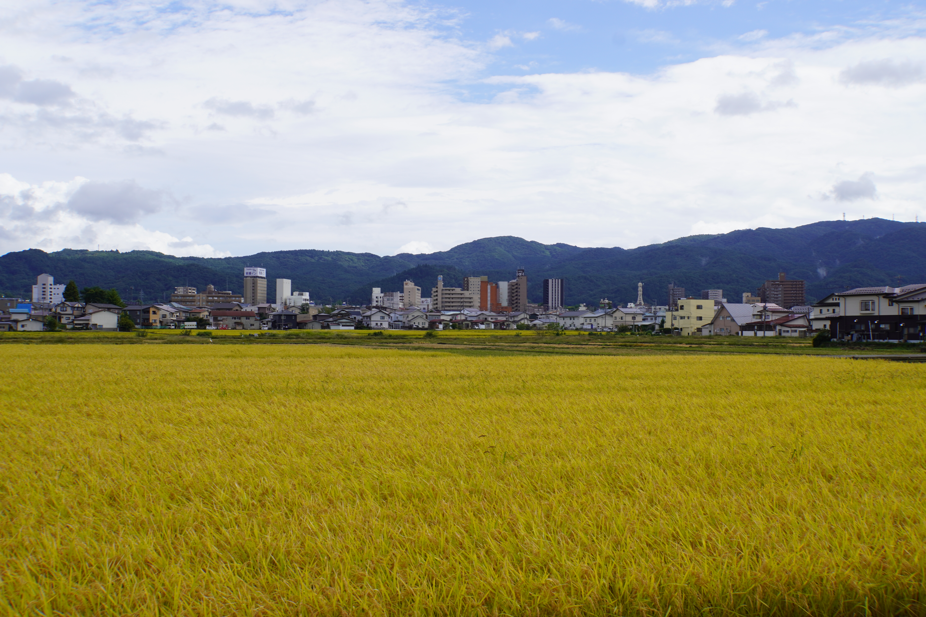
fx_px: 1080
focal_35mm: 42
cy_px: 308
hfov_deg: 46.4
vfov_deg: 31.9
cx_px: 463
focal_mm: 28
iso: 100
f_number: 10
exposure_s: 1/200
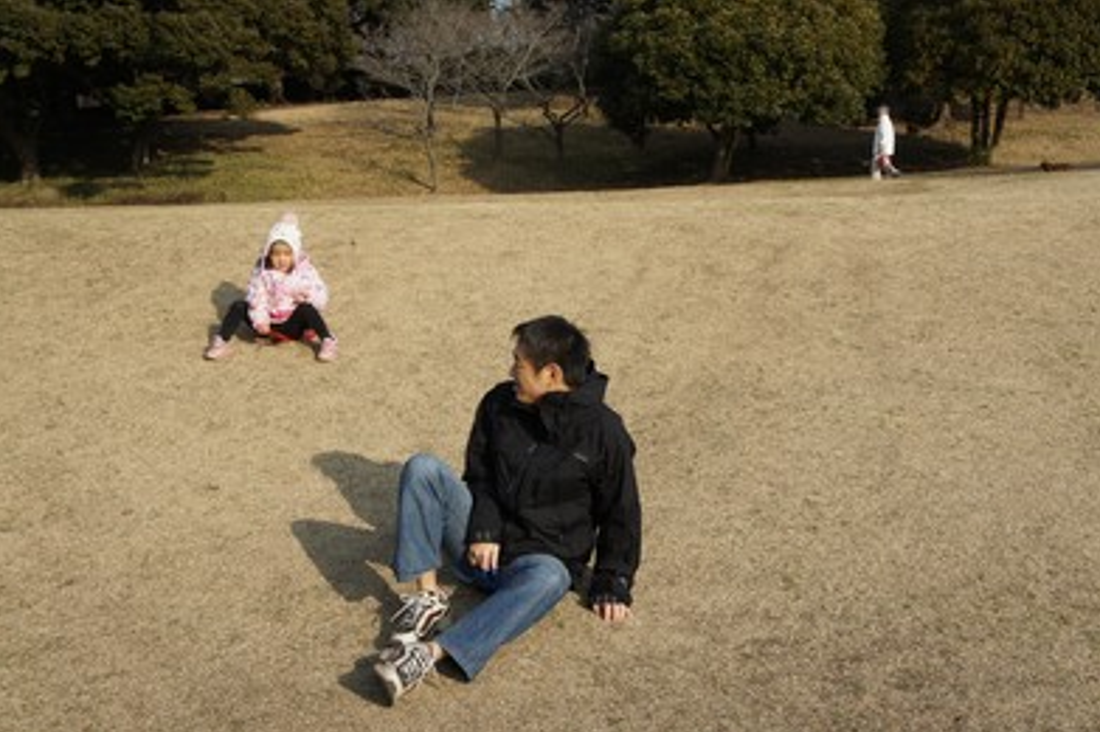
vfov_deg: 28.3
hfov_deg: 41.5
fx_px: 1450
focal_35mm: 48
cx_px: 540
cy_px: 372
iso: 200
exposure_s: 1/400
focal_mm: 31
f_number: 8
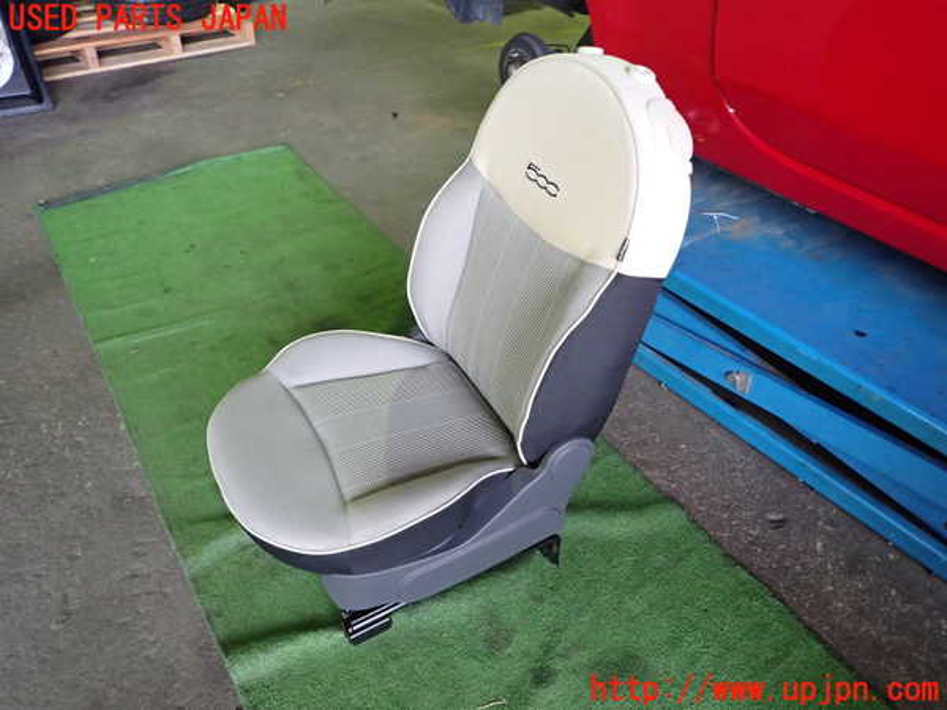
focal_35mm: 25
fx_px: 684
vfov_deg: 54.9
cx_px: 474
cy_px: 355
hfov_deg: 69.4
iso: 400
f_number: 2
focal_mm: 4.5
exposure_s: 1/30
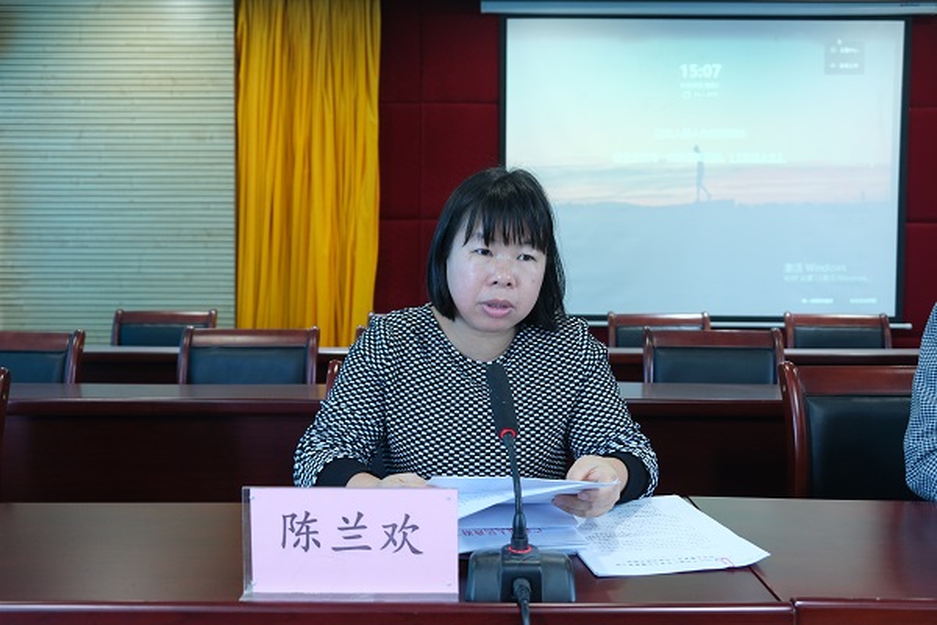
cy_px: 312
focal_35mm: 35
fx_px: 911
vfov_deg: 37.9
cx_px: 468
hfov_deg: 54.4
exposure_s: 1/34
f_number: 4
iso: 1600
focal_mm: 23.3
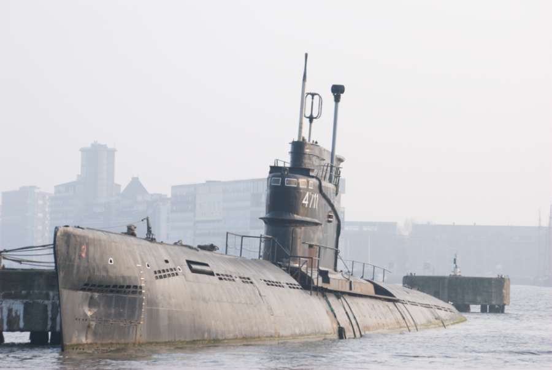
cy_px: 185
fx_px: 3110
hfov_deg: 10.1
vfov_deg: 6.8
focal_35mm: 202
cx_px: 276
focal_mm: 135
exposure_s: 1/640
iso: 320
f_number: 6.3
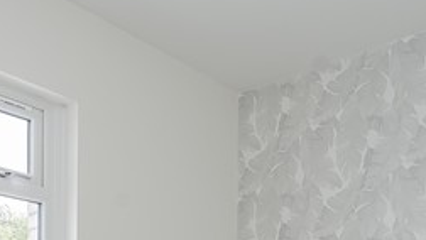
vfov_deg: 20.2
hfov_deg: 40.5
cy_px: 363
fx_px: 576
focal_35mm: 51
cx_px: 198
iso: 320
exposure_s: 1/60
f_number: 9
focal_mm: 12
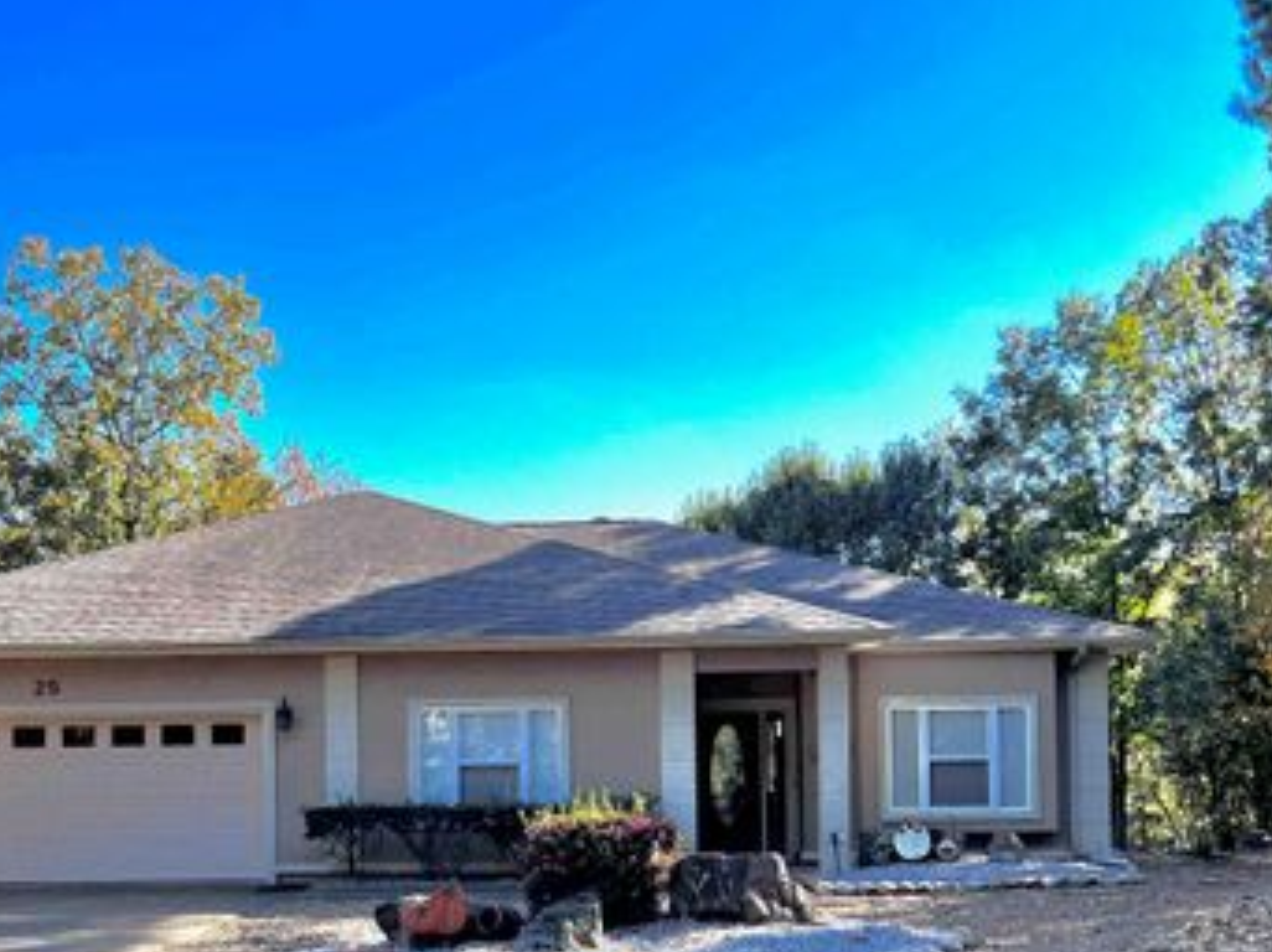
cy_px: 666
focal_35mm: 38
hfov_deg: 48.6
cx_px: 491
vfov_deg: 37.1
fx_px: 1395
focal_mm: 5.7
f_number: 1.5
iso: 50
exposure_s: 1/1412
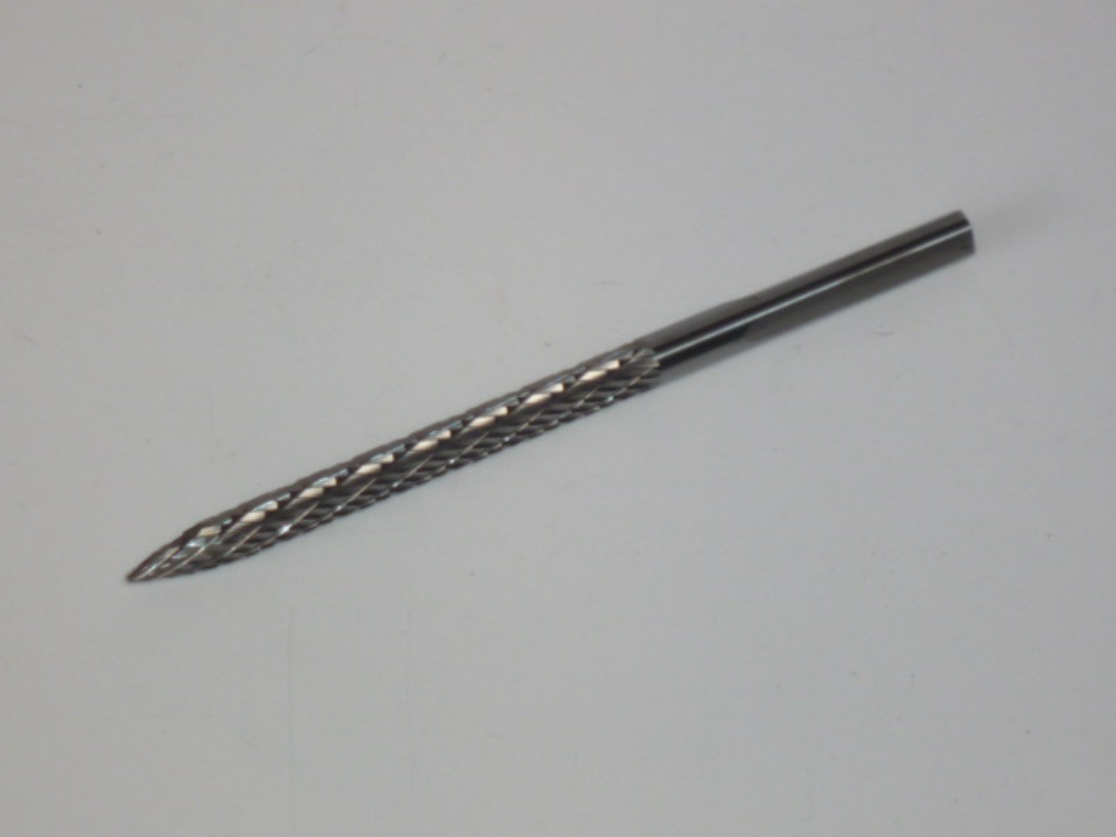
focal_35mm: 210
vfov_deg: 7.1
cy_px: 418
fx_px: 6770
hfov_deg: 9.4
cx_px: 558
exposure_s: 1/60
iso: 100
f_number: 5.7
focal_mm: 20.5
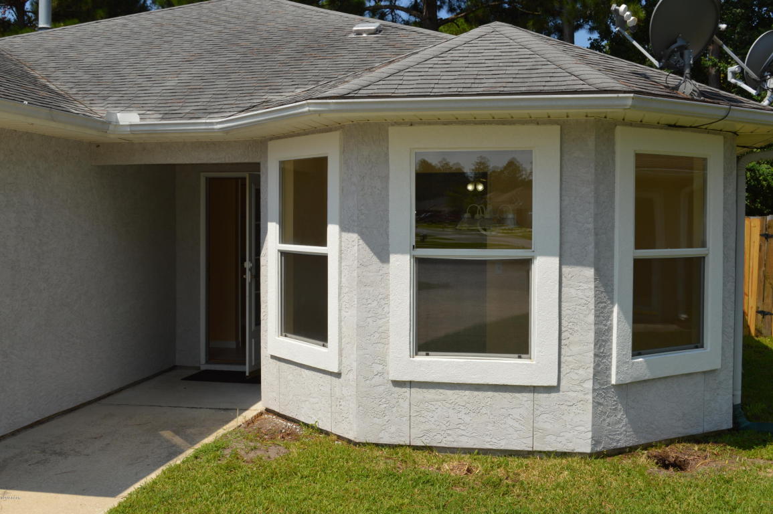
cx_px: 386
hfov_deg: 46.4
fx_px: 901
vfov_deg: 31.8
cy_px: 257
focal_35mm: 42
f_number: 10
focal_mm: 28
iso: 100
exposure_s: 1/200
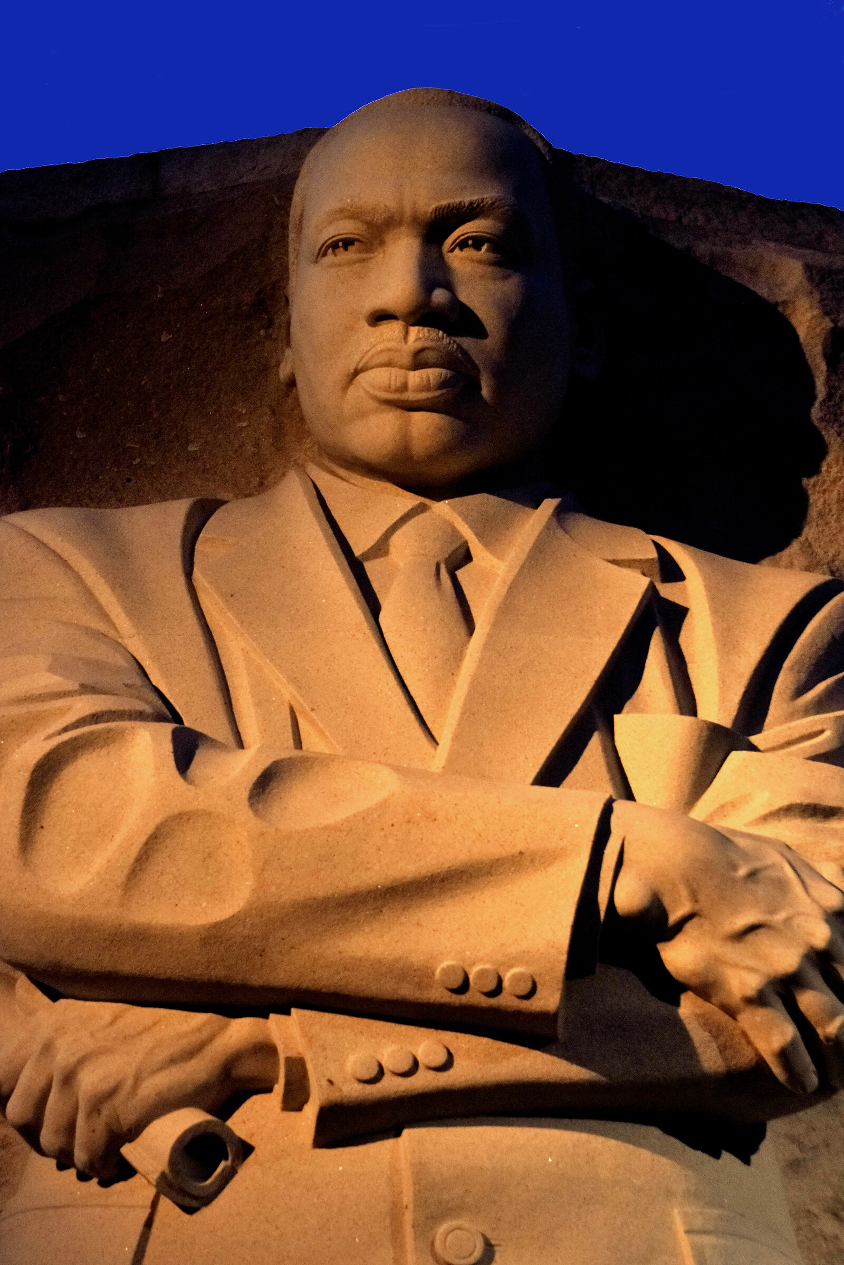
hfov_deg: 9.1
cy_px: 632
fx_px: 5275
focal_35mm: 150
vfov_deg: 13.7
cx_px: 422
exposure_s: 1/50
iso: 800
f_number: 4.5
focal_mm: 100
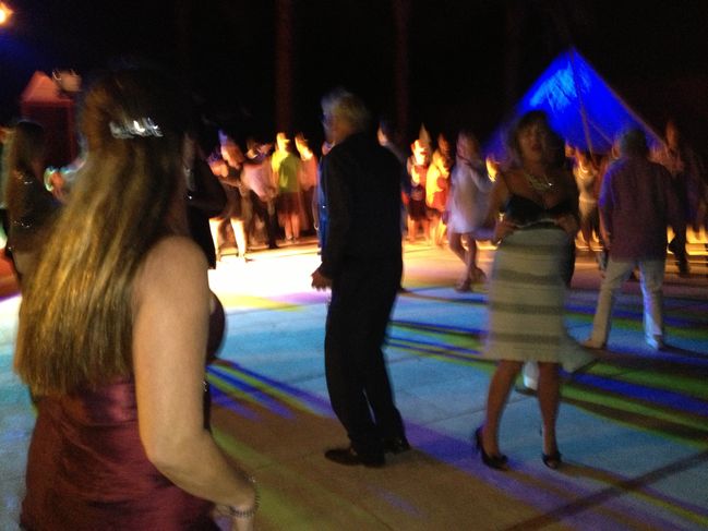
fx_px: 716
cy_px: 266
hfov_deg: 52.6
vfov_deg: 40.7
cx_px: 354
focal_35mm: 35
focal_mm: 4.28
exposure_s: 1/16
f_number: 2.4
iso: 500
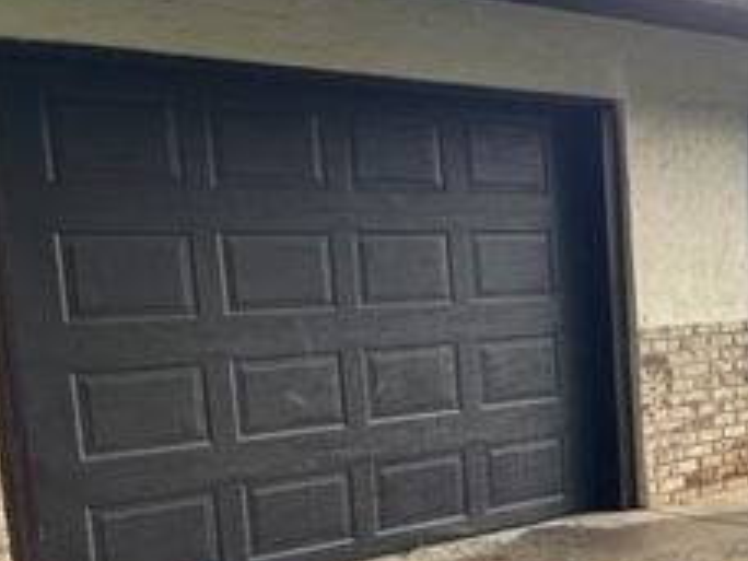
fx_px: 1232
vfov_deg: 25.3
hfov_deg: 31.2
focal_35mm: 57
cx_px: 755
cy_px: 438
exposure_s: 1/121
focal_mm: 5.1
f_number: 1.6
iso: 80
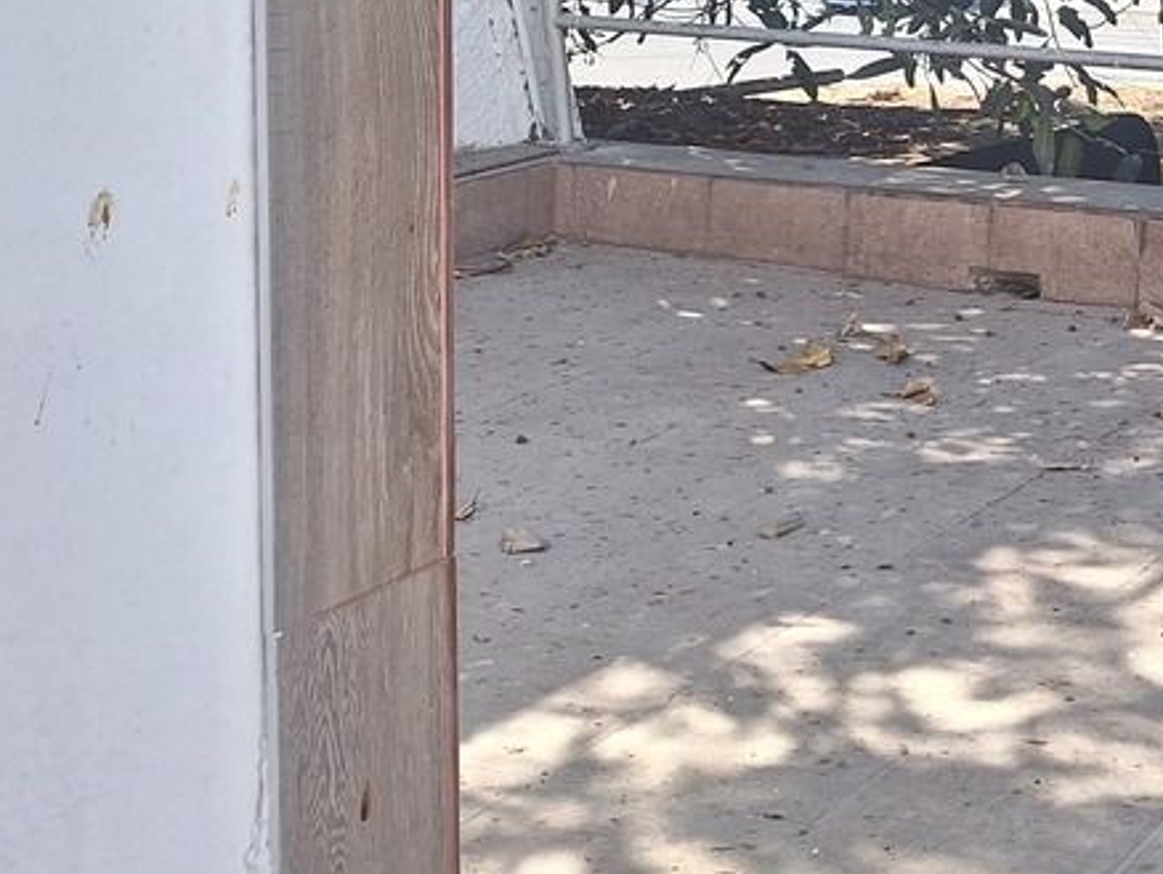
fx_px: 2118
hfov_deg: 26.4
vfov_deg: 21.7
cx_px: 1479
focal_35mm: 63
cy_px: -154
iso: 40
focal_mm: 5.54
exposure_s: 1/750
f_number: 1.8
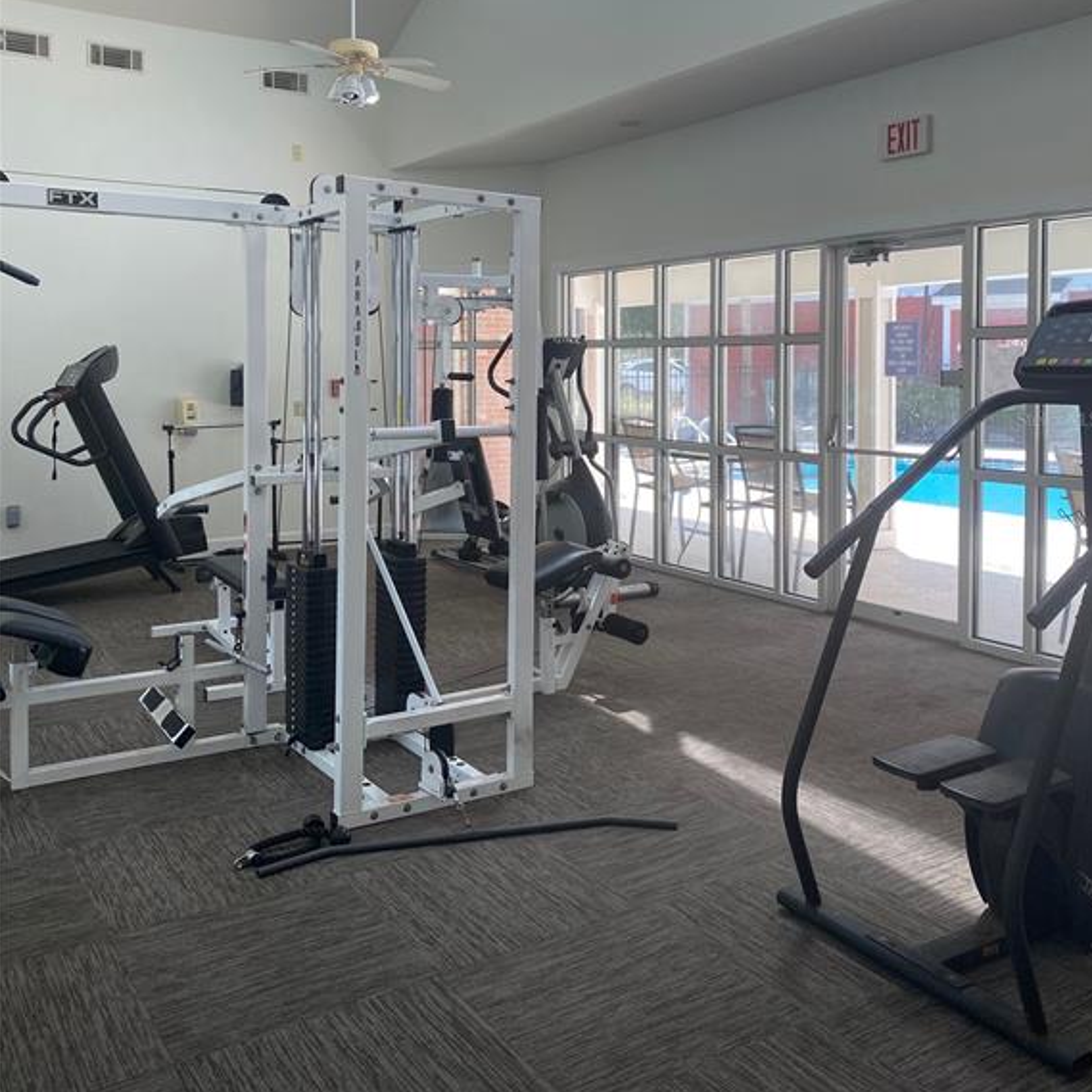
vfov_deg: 52.0
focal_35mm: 31
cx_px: 551
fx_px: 1106
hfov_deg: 52.5
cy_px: 418
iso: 32
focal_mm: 4.25
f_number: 1.8
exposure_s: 1/294
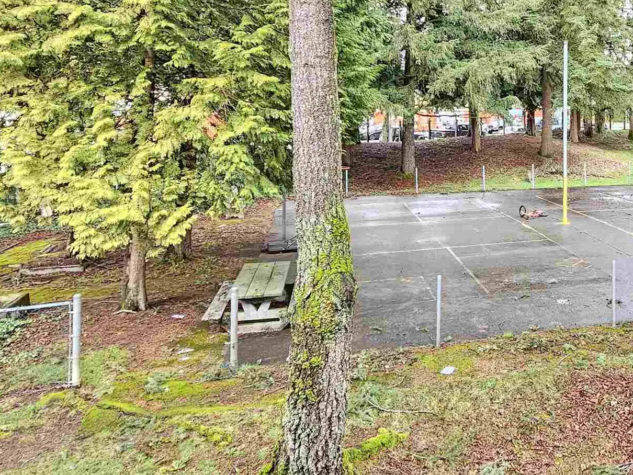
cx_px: 521
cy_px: 92
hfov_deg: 51.3
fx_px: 604
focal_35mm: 33
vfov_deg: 41.1
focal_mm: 2.2
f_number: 2.2
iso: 100
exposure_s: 1/60
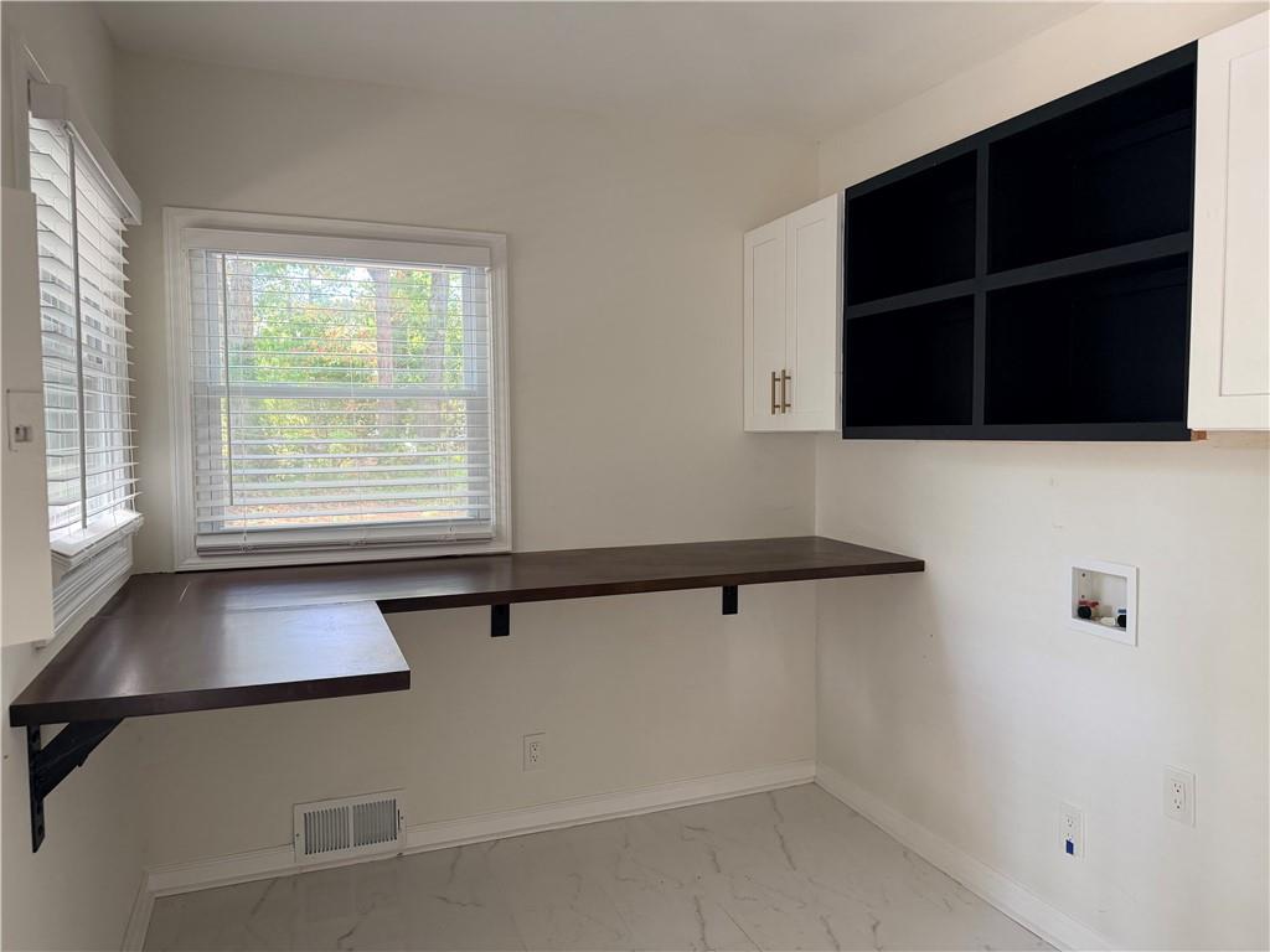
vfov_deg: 56.8
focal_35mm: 24
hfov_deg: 71.6
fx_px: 881
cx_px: 635
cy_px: 476
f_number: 1.78
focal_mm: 6.76
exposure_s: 1/91
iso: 200
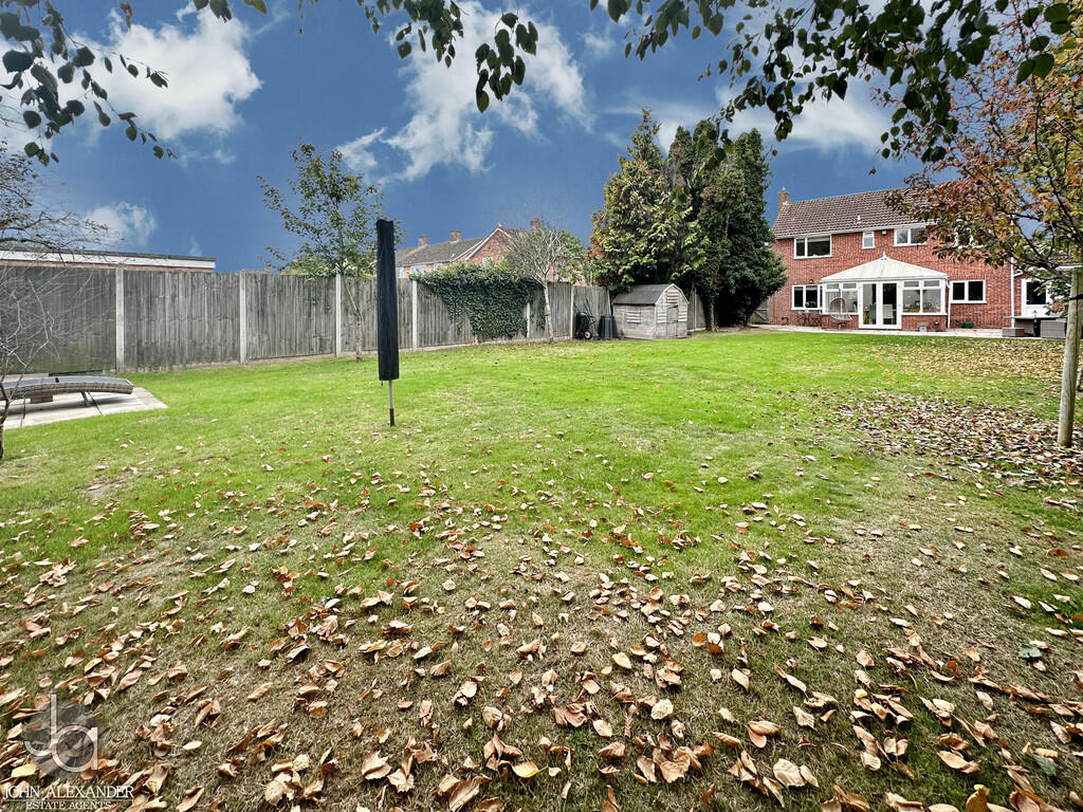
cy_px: 406
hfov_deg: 102.1
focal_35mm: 14
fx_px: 438
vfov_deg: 85.7
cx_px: 542
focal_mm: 2.22
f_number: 2.2
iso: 50
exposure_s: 1/99
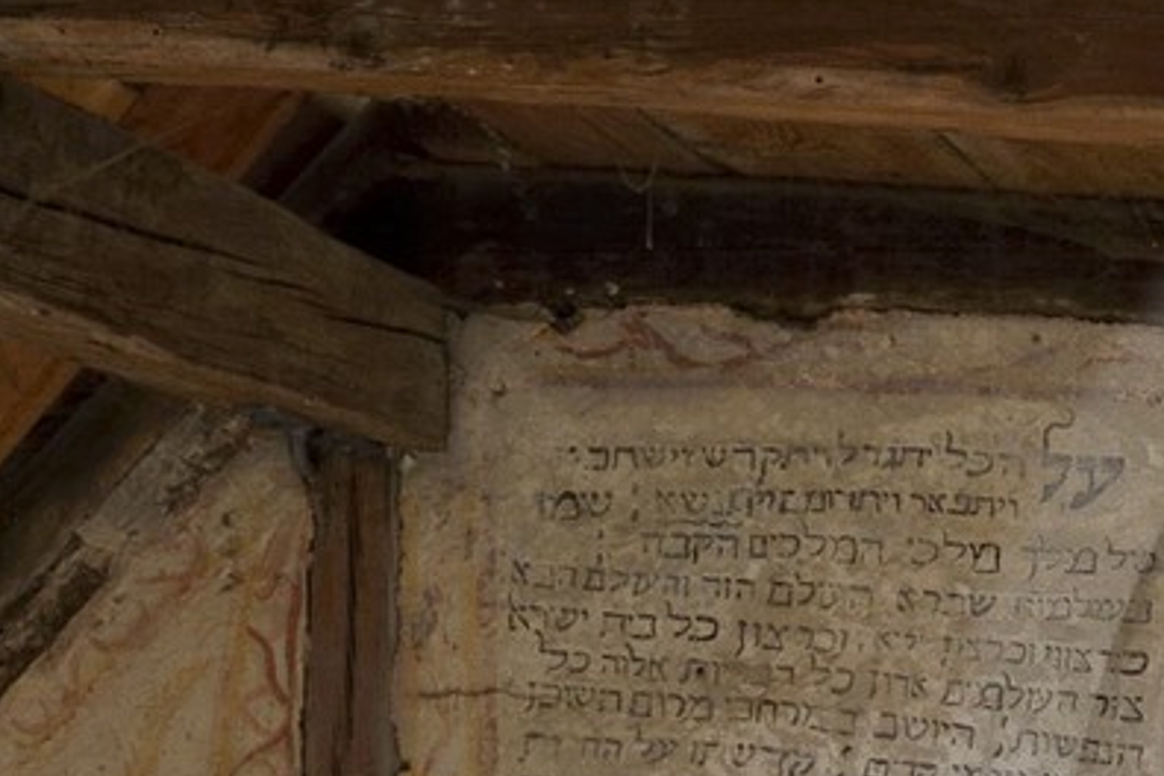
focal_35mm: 97
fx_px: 3136
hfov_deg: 17.0
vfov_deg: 13.6
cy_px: 1014
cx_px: 2134
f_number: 6.3
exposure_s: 1/1.67
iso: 800
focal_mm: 24
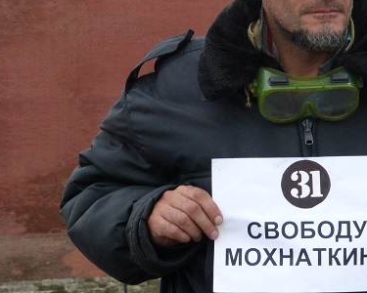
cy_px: 95
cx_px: 316
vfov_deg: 10.6
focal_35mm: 146
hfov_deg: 13.1
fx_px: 1586
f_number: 3.3
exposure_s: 1/60
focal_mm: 14.1
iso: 400
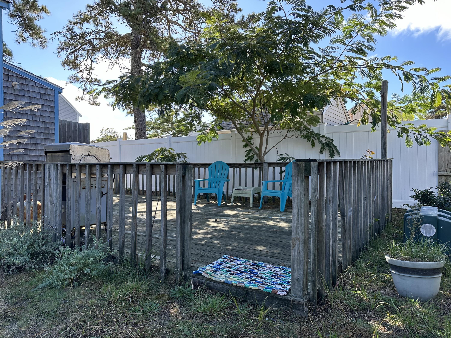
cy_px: 169
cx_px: 226
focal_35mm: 24
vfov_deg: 56.8
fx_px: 313
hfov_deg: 71.6
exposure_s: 1/829
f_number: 1.78
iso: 80
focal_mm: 6.86
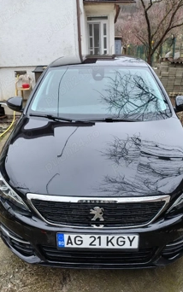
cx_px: 89
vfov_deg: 61.1
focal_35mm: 31
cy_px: 161
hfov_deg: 40.6
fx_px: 247
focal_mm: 4.71
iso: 252
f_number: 1.7
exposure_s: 1/100
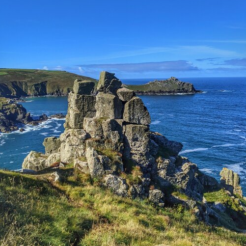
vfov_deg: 48.4
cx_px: 124
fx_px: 273
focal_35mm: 34
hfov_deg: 48.4
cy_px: 109
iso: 62
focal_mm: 4.44
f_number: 1.8
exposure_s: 1/2611
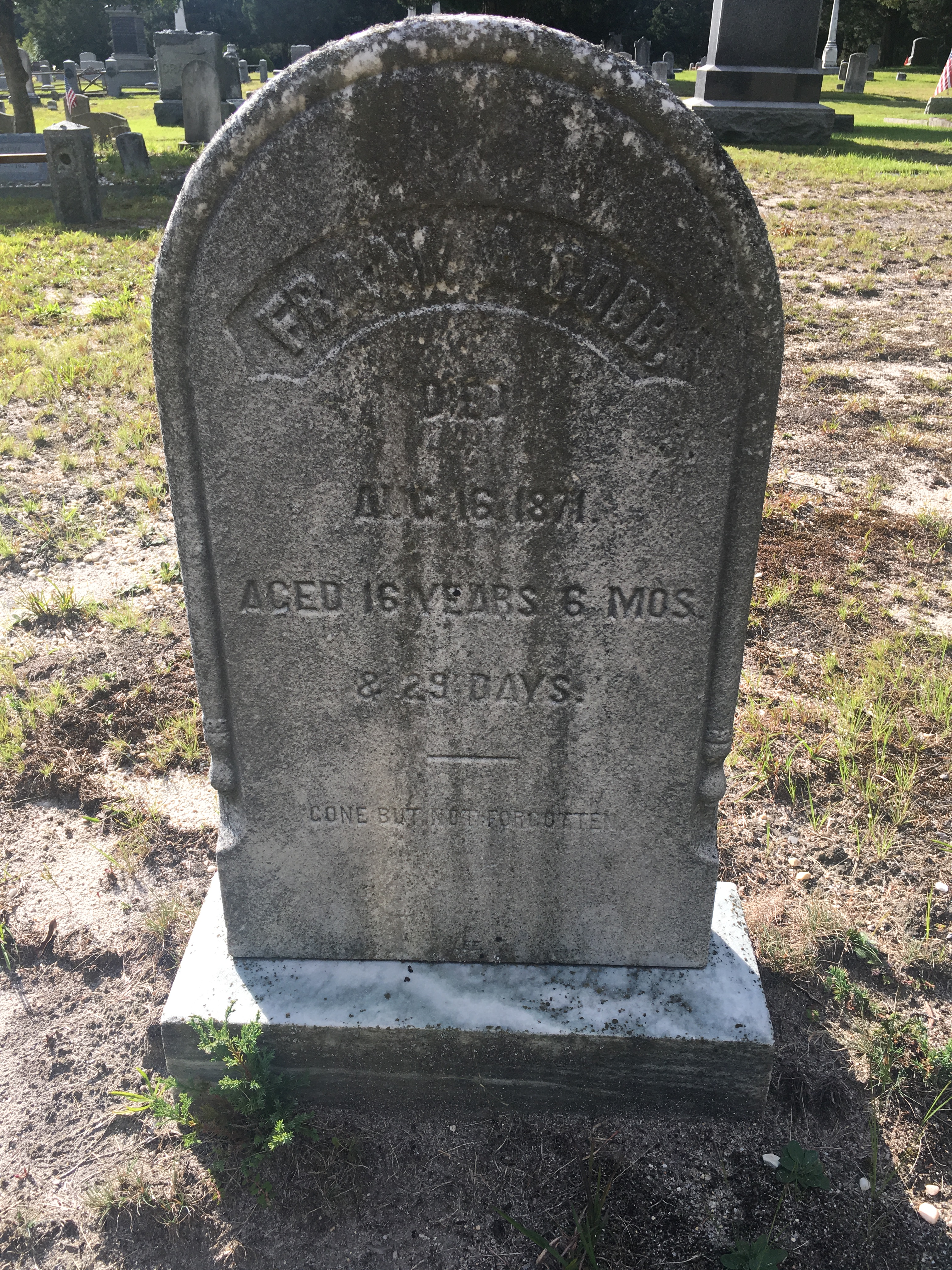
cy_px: 635
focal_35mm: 29
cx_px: 476
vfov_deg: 61.7
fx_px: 1063
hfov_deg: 48.2
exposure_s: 1/582
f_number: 2.2
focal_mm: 4.15
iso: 25
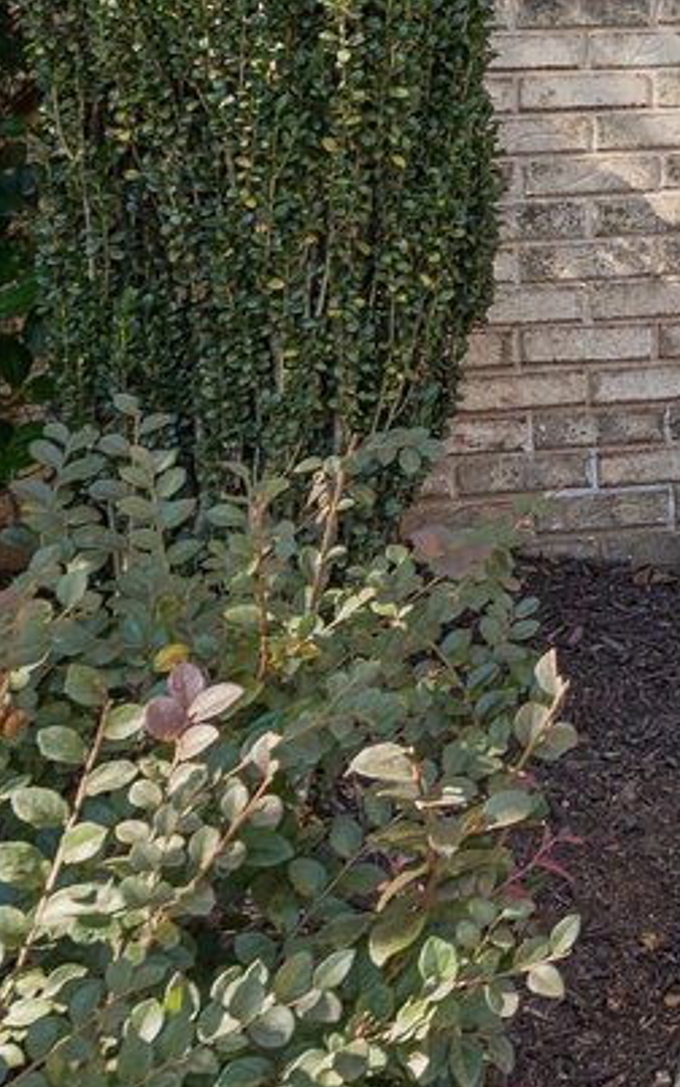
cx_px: 1657
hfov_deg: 11.9
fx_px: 2608
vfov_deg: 21.6
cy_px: -258
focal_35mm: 88
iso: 100
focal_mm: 17
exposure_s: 1/13
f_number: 8
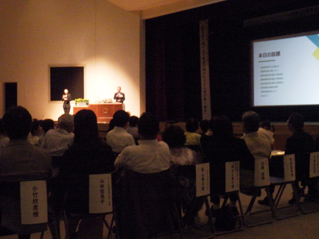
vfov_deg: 28.6
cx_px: 160
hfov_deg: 37.5
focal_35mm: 51
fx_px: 470
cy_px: 120
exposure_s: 1/13
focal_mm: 9.1
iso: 1600
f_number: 4.4
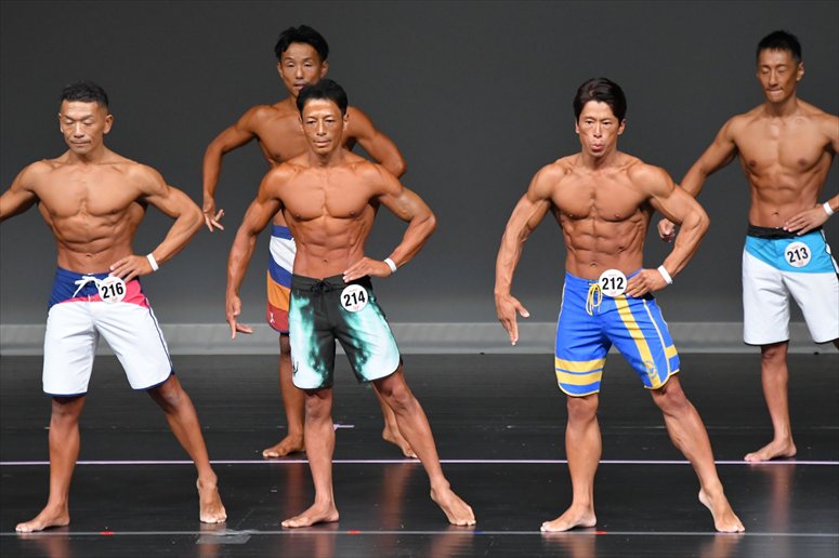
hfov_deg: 6.0
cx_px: 420
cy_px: 279
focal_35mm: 345
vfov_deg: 4.0
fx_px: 8037
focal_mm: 230
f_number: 5.6
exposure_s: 1/400
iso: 4000
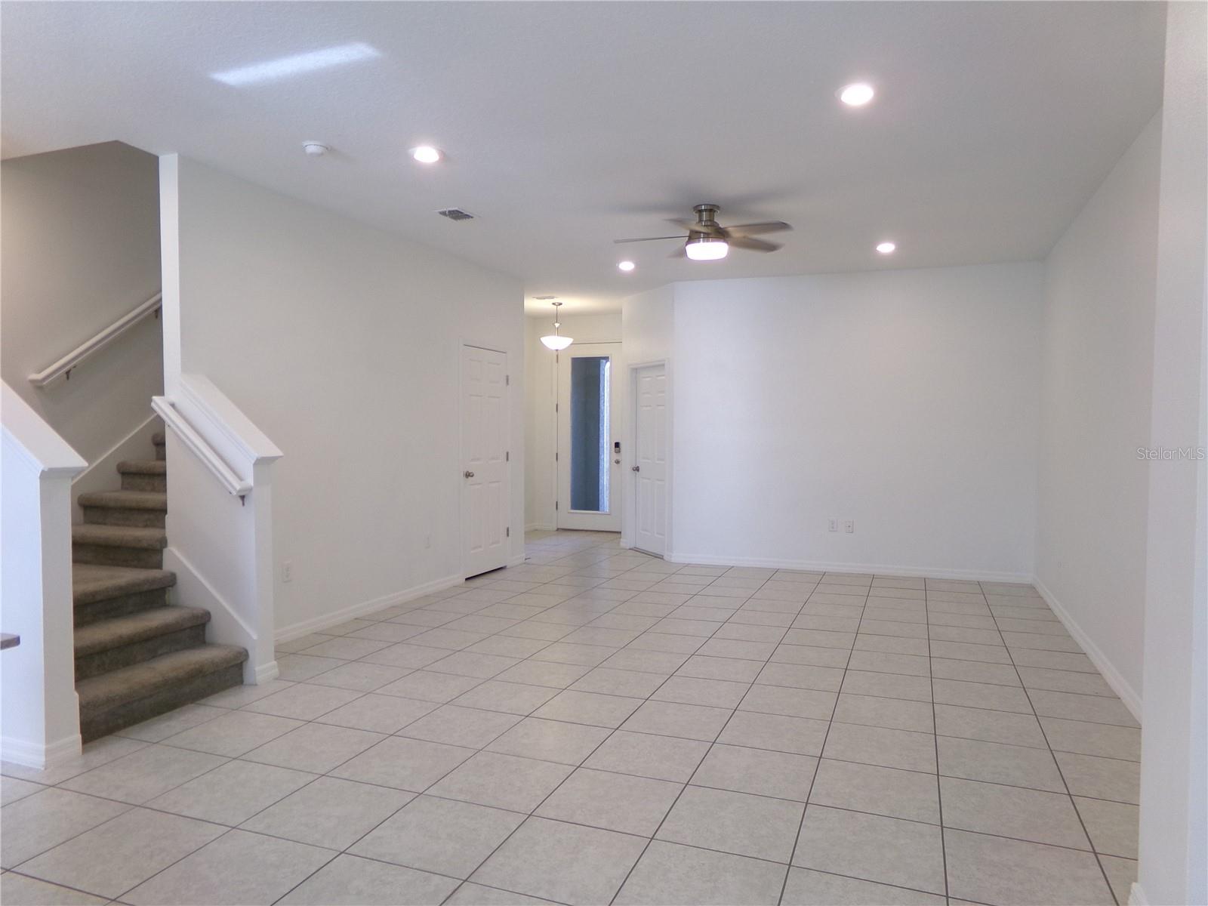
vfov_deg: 56.8
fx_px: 838
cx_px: 604
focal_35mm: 24
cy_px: 453
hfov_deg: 71.6
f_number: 3.7
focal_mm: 4.3
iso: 142
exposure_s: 1/34
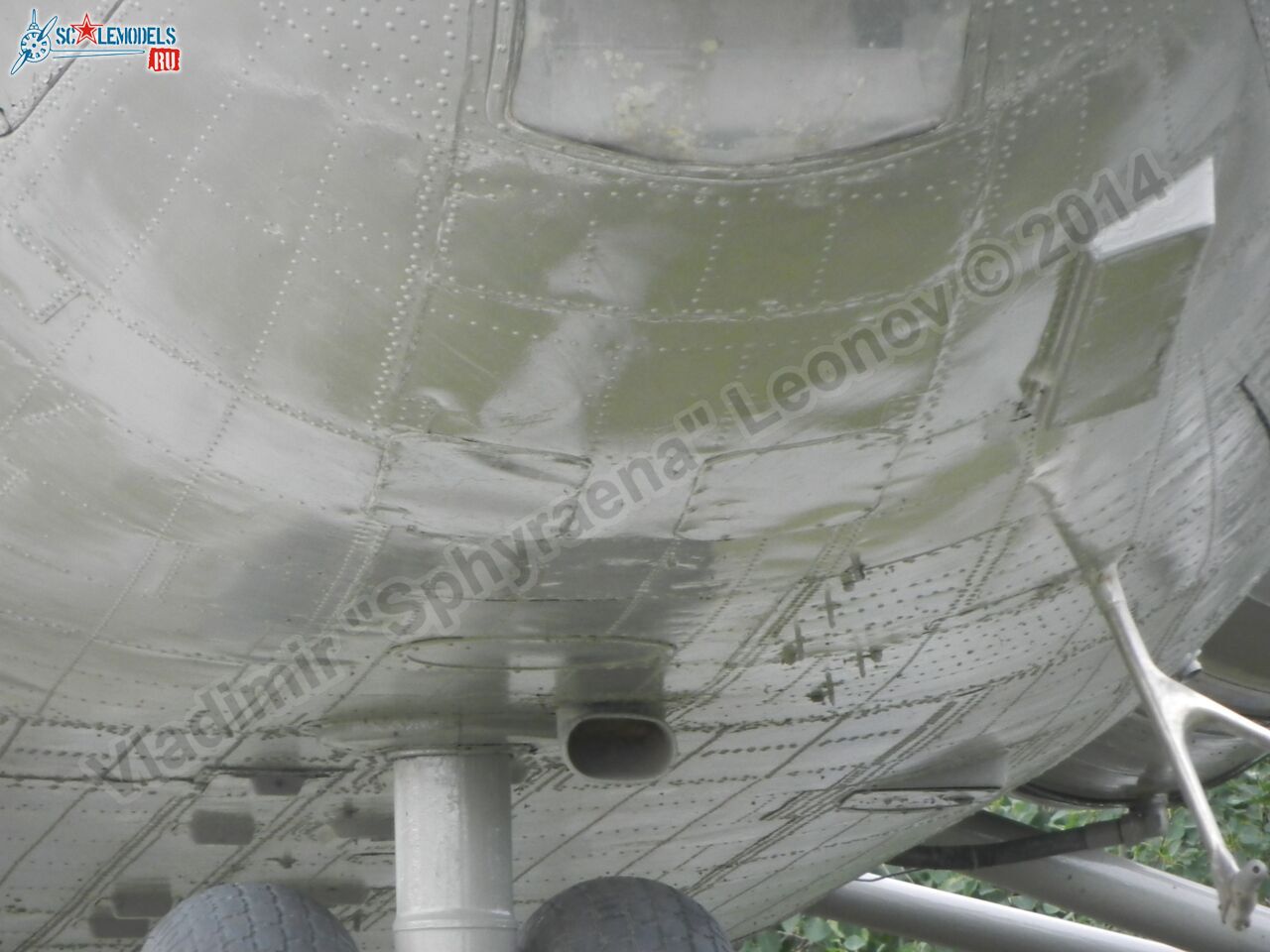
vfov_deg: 3.8
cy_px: 476
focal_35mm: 388
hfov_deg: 5.1
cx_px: 635
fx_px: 14235
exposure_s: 1/60
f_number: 5.5
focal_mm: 69.8
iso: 160
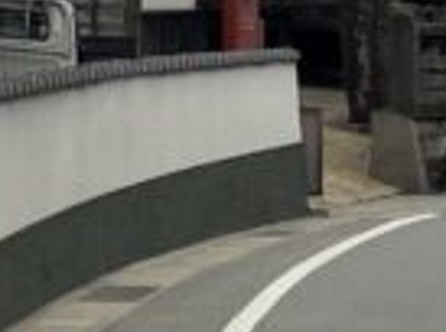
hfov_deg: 10.2
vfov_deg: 7.1
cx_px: 124
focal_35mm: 195
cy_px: -501
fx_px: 2506
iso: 32
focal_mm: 4.2
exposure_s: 1/367
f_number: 1.6
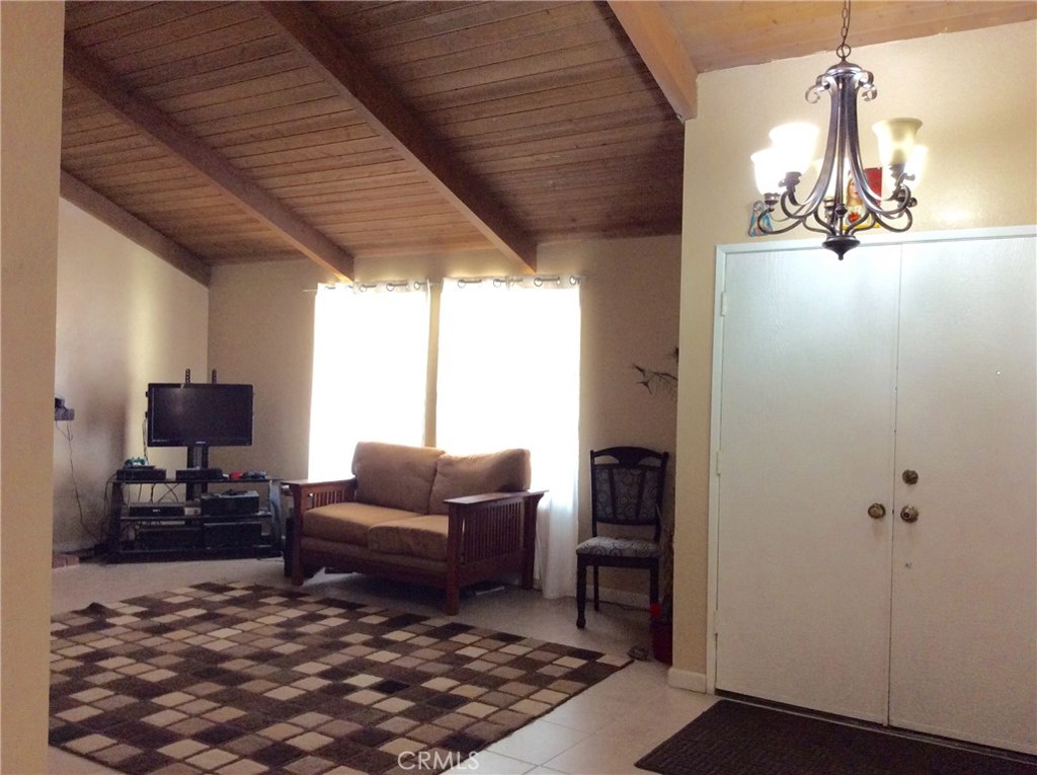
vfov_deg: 44.1
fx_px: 957
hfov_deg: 56.9
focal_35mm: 32
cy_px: 388
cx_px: 518
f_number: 2.4
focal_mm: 3.3
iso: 125
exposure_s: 1/24
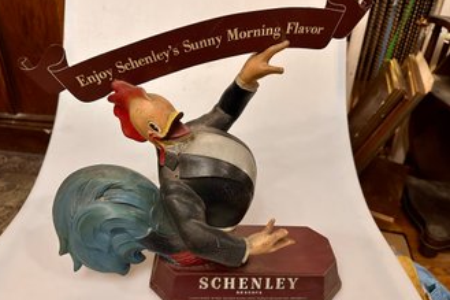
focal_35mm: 26
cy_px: 158
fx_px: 325
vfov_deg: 49.5
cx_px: 217
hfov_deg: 69.4
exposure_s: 1/40
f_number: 1.78
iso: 800
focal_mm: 6.86
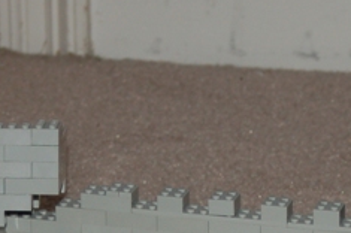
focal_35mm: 269
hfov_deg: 7.7
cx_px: 223
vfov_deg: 5.1
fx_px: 2619
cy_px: 305
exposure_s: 1/60
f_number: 5.3
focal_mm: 56
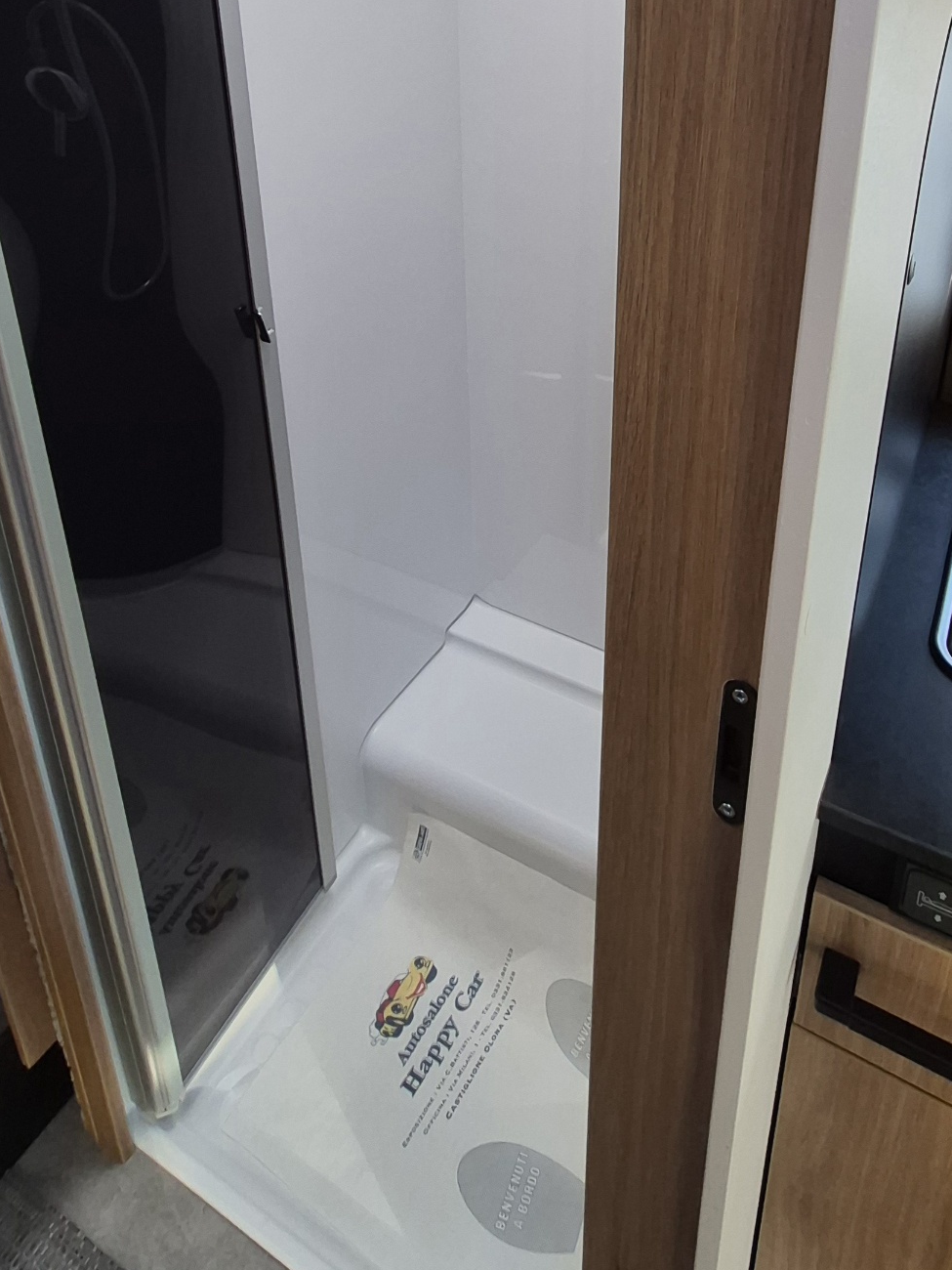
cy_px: 244
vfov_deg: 64.9
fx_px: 880
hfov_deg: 56.3
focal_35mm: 24
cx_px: 581
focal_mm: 1.74
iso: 160
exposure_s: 1/50
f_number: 2.2
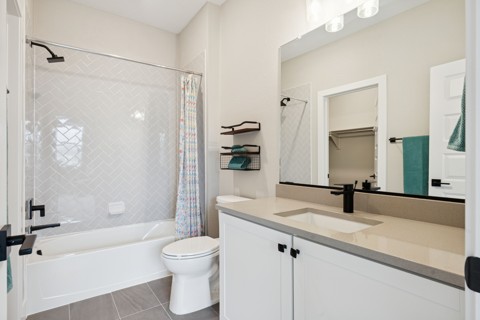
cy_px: 164
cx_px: 231
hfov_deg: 91.5
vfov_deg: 68.8
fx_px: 234
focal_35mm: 18
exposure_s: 1/13
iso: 400
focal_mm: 16.5
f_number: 9
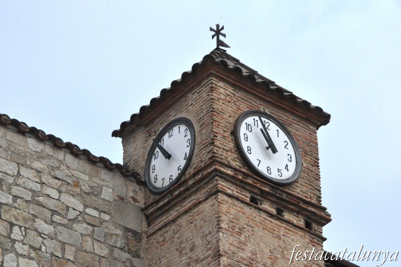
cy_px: 134
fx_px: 1585
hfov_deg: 14.4
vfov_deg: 9.6
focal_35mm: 142
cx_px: 200
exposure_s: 1/1000
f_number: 16
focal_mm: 95
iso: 3200
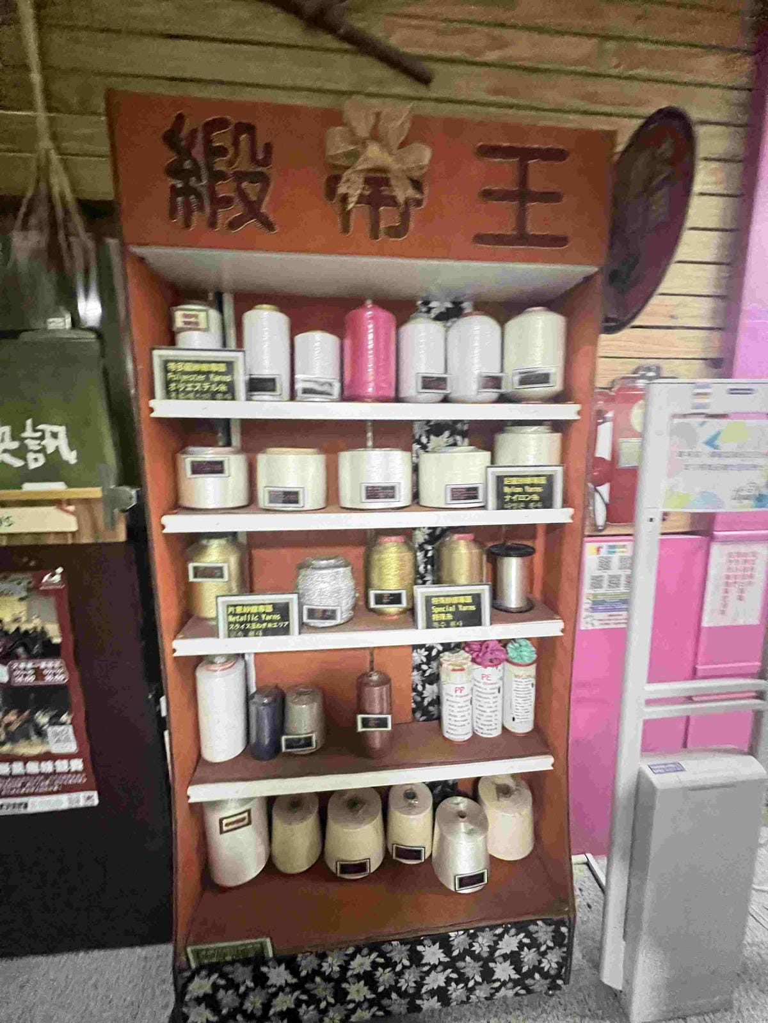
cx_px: 384
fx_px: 385
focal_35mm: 13
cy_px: 512
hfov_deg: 89.9
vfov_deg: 106.2
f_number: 1.8
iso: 1250
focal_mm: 1.57
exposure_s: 1/30
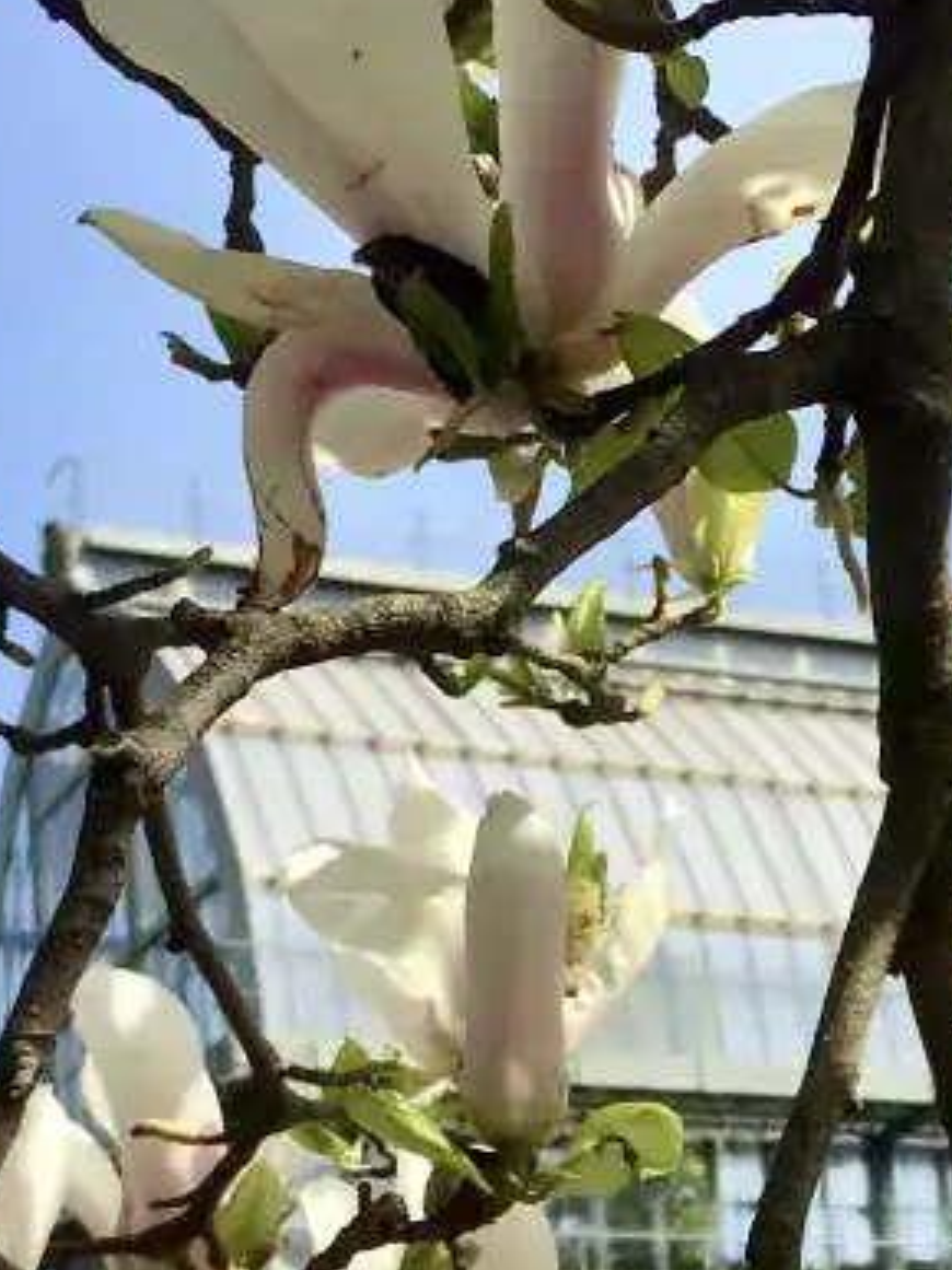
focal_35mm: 96
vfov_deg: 19.9
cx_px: 844
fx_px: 3522
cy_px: 1224
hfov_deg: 15.2
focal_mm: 4.15
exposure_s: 1/1883
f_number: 2.2
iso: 32
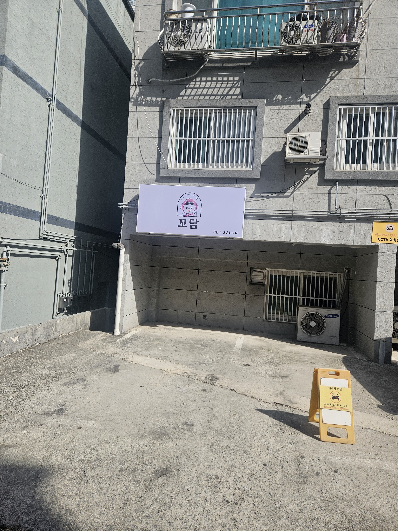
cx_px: 199
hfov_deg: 58.9
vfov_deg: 73.9
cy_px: 266
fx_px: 353
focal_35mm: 23
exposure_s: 1/2679
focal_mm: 5.4
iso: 25
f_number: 1.8
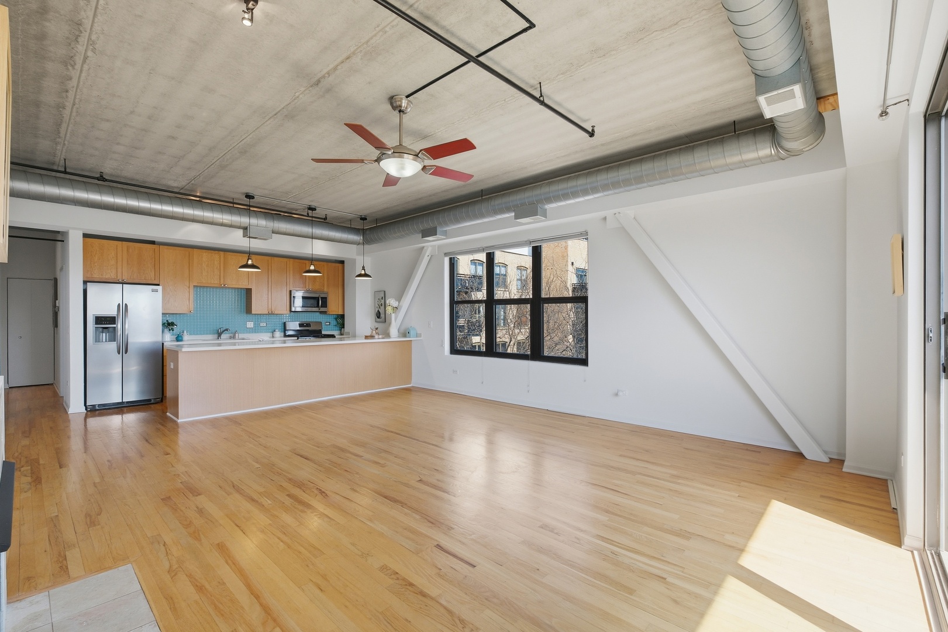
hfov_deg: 100.4
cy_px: 316
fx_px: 395
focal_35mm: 15
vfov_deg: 77.3
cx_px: 474
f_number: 7.1
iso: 640
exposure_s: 1/500
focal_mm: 10
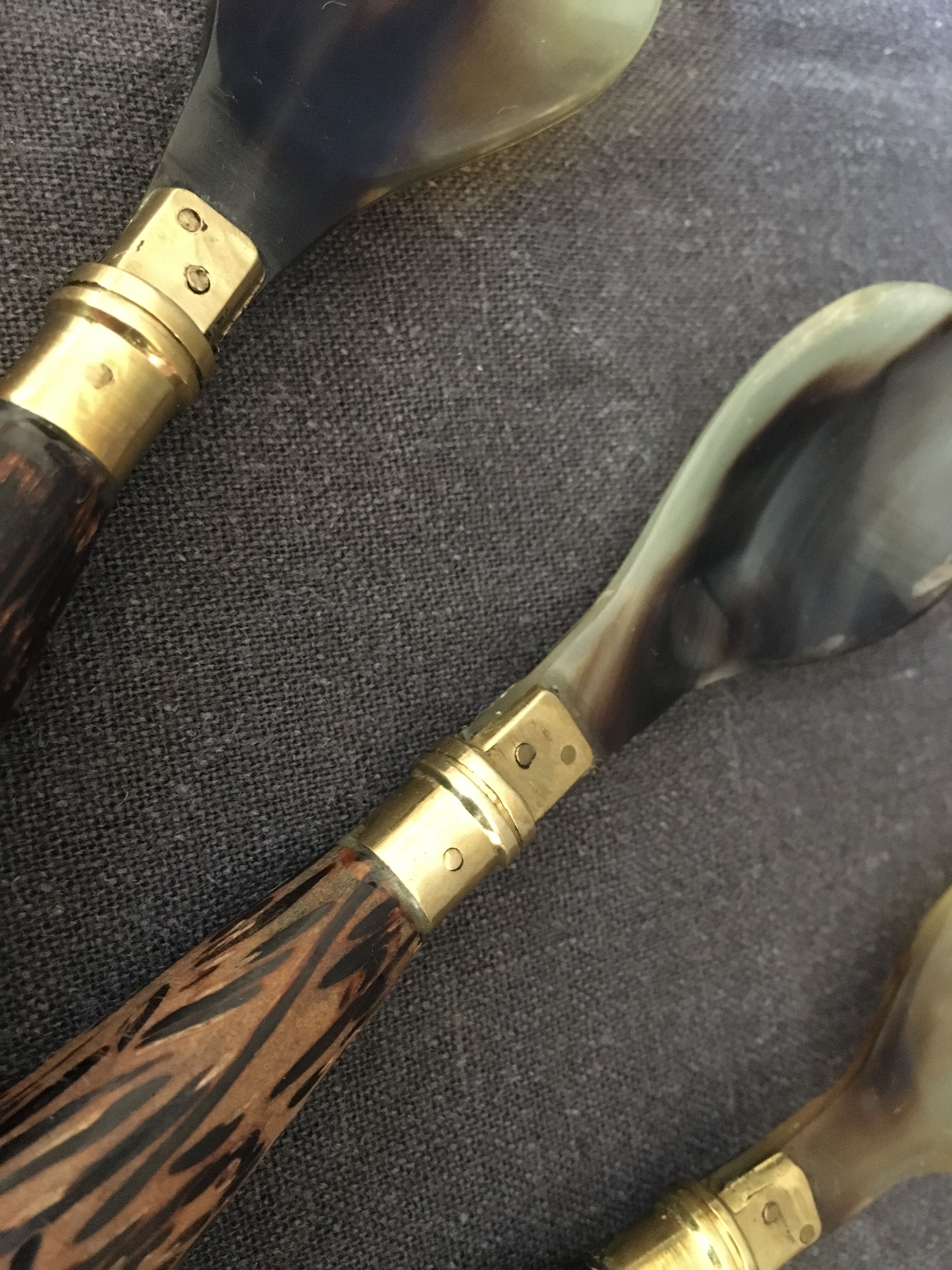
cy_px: 635
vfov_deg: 61.7
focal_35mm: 29
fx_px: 1063
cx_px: 476
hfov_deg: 48.2
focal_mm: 4.15
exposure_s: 1/17
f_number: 2.2
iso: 320
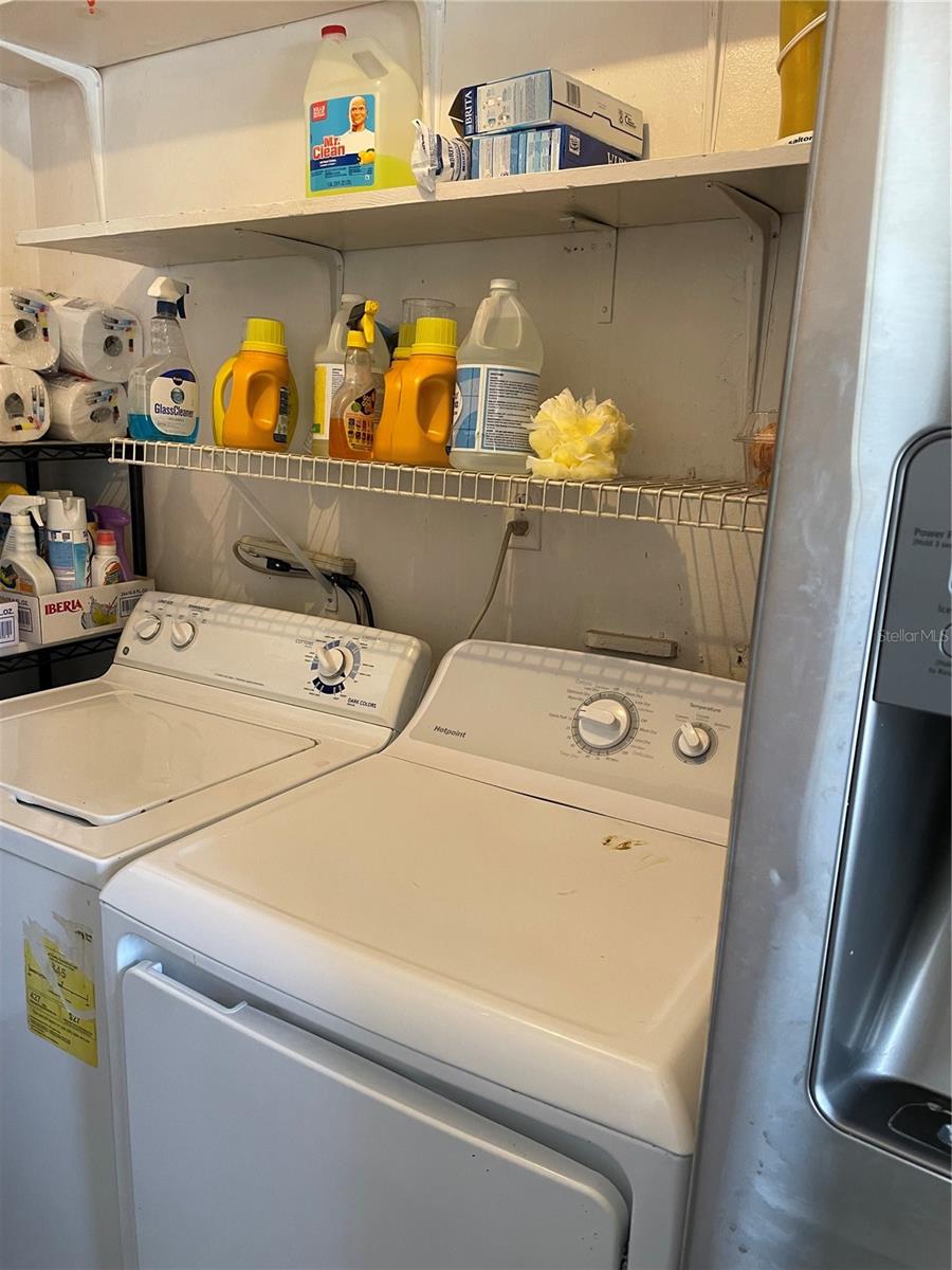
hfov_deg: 53.1
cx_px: 476
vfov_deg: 67.3
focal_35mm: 26
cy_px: 635
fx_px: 953
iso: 80
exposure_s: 1/60
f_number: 1.6
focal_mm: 4.2
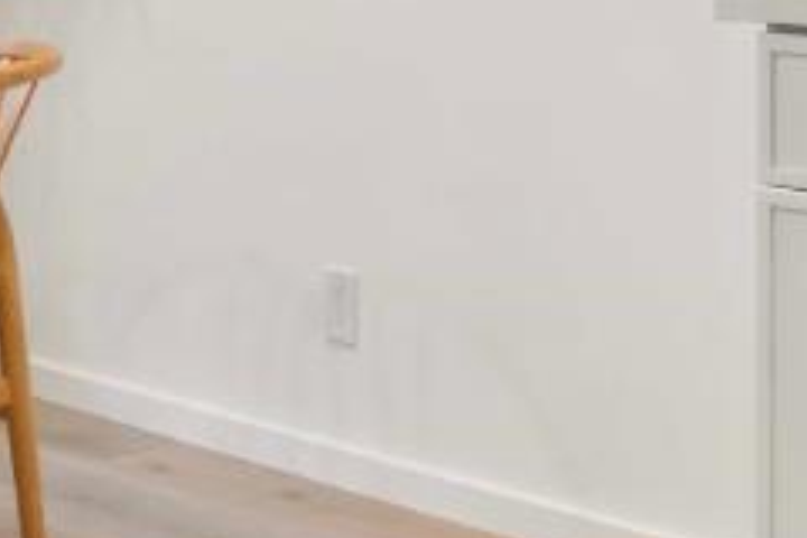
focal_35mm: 100
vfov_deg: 13.4
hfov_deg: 20.1
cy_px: -47
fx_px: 2241
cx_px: 706
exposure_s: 1/1.67
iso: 400
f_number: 16
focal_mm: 16
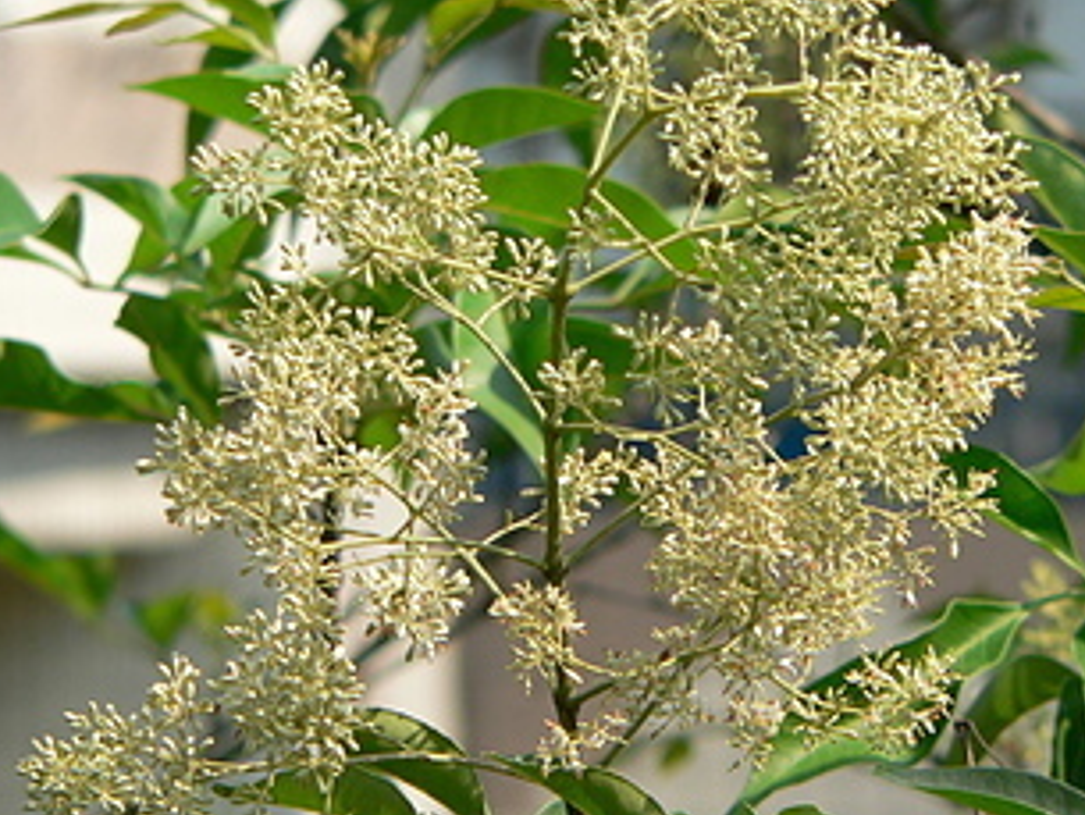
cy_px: 290
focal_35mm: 393
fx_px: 12323
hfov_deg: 5.0
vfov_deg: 3.8
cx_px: 633
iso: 80
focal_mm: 39.9
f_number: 4
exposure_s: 1/500
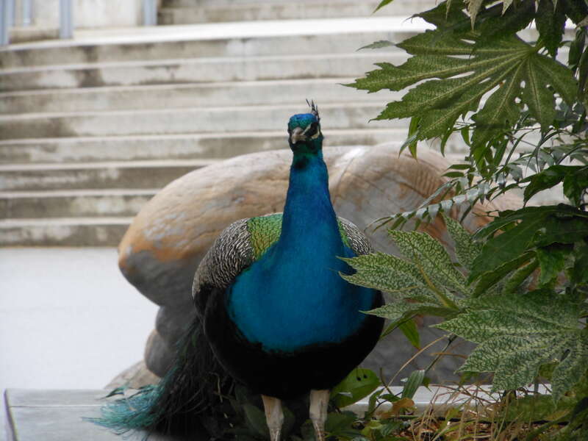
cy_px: 220
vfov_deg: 7.6
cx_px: 294
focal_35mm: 196
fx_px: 3329
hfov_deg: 10.1
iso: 320
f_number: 5.6
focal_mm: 35
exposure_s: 1/60
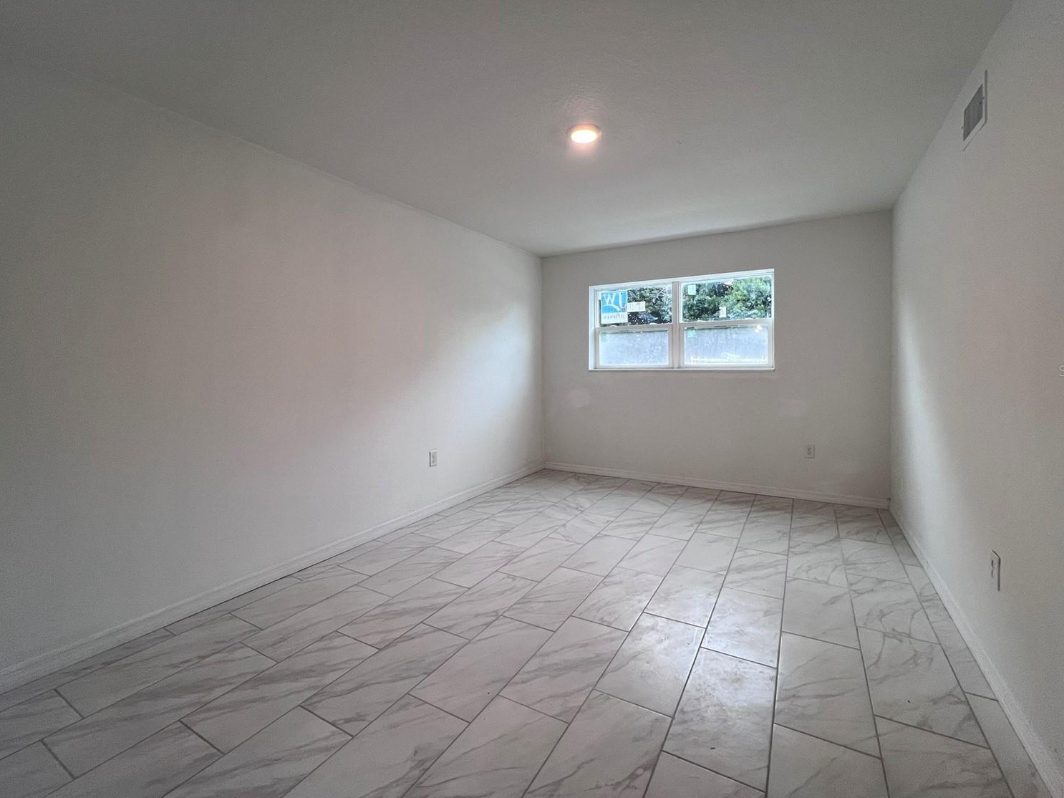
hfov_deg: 102.0
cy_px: 370
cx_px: 553
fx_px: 430
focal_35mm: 14
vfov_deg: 85.5
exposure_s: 1/120
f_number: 1.8
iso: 100
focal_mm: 1.57
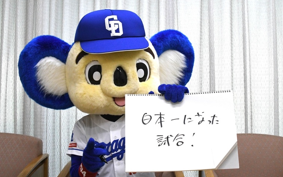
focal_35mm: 43
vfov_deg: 29.9
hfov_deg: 46.2
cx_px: 142
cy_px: 90
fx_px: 332
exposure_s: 1/320
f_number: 9
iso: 5000
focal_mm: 28
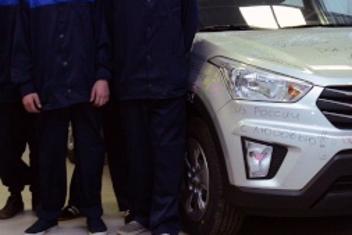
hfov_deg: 22.1
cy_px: 24
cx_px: 316
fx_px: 880
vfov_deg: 15.0
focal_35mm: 90
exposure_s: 1/60
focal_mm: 38
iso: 4000
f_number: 5.6
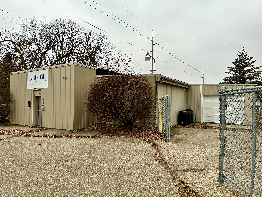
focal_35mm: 24
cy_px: 98
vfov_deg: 56.8
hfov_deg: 71.6
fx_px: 182
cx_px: 131
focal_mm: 6.86
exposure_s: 1/421
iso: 80
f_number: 1.78
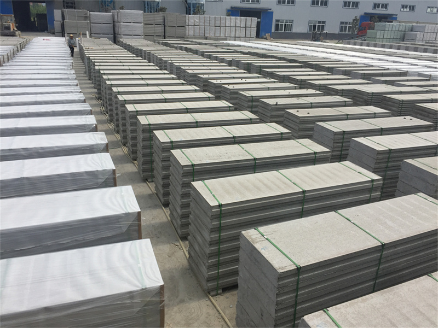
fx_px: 367
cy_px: 164
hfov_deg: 61.7
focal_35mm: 29
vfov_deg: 48.2
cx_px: 219
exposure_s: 1/2825
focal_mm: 4.15
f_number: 2.2
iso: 32
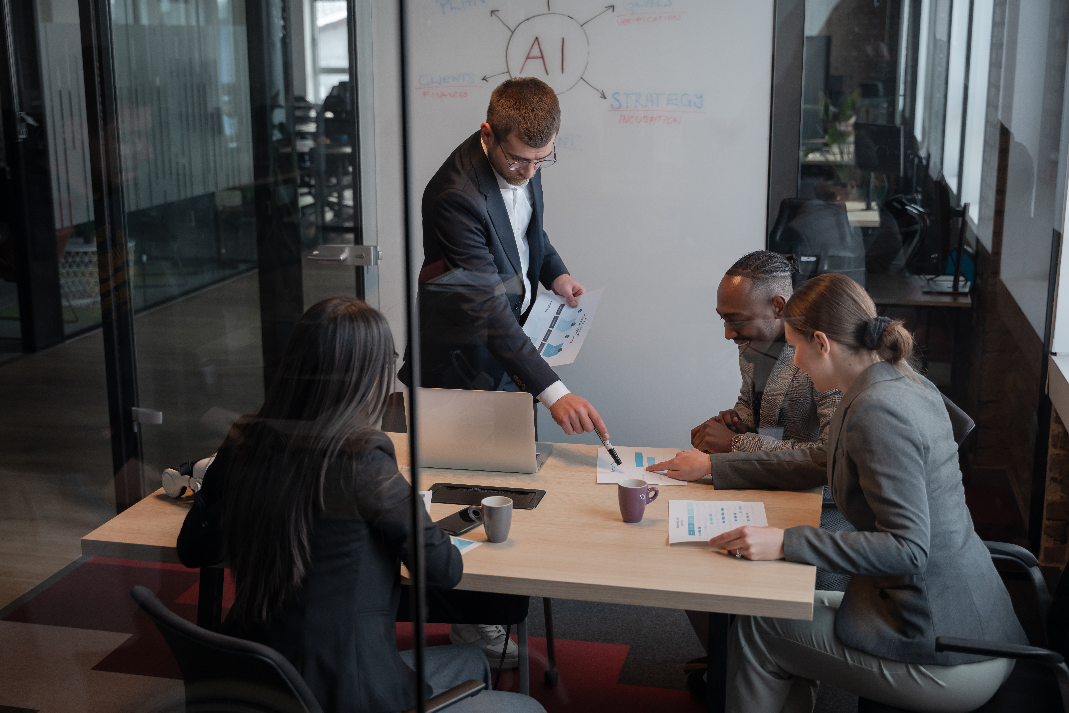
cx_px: 534
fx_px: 1336
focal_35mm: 45
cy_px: 356
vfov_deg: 29.9
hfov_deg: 43.6
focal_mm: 45
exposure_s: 1/320
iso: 800
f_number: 3.2
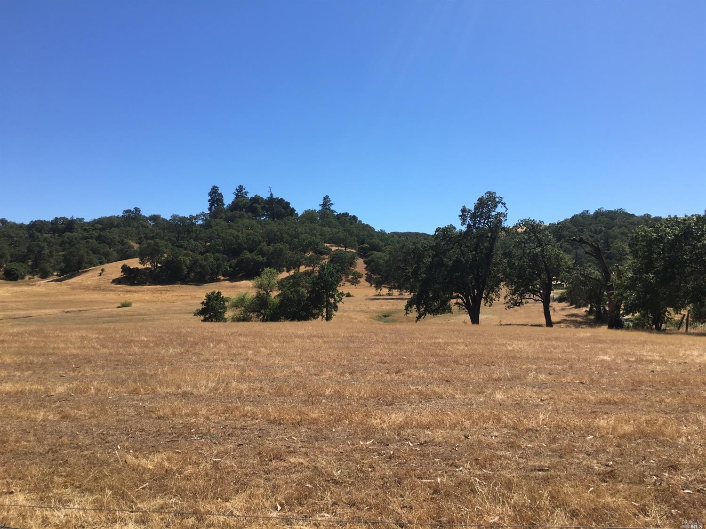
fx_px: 591
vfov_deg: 48.2
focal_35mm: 29
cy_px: 264
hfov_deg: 61.7
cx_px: 353
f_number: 2.2
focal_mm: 4.15
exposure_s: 1/1479
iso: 25
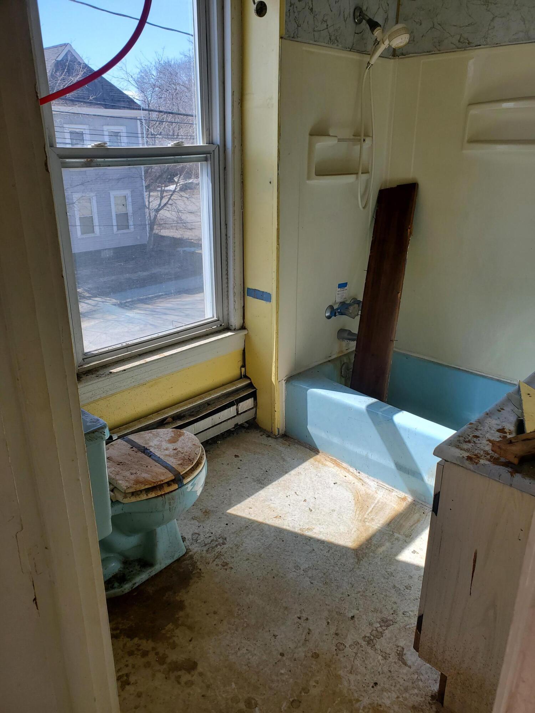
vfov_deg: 67.3
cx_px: 268
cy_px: 356
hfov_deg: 53.1
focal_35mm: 26
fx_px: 536
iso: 50
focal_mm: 4.3
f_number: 2.4
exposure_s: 1/619
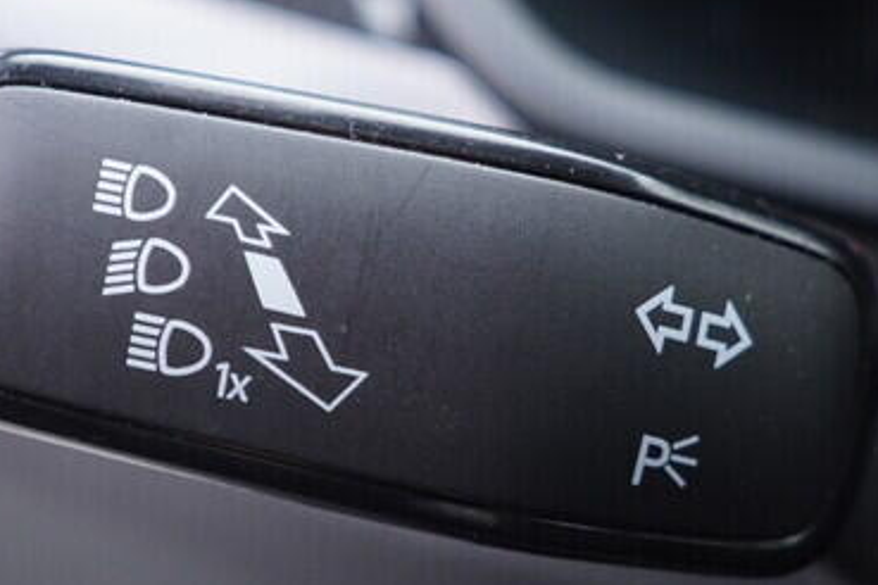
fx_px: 2439
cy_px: 251
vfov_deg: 13.7
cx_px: 397
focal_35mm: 100
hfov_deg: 20.4
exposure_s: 1/40
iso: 320
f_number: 2.8
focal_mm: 24
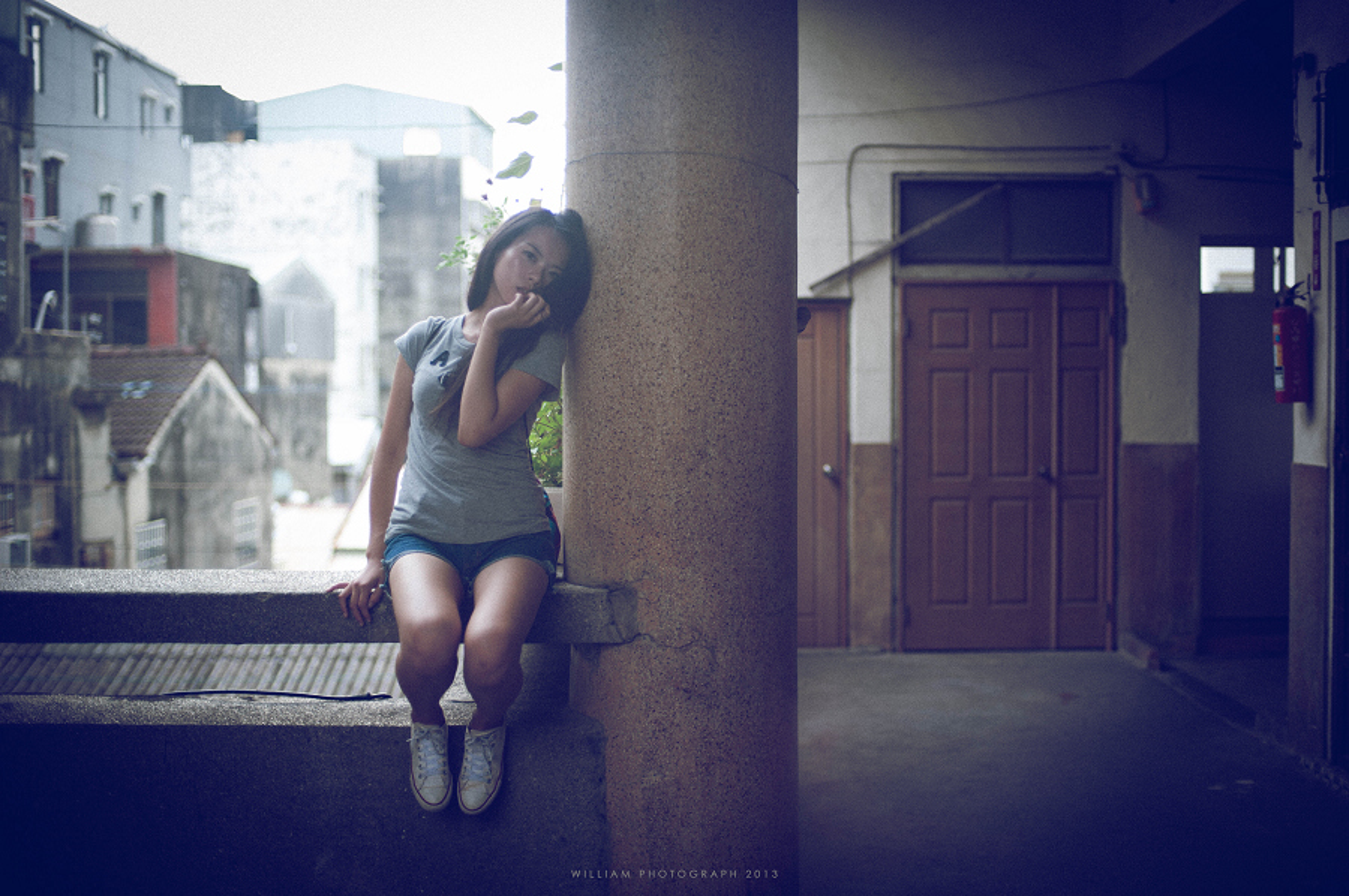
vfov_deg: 26.9
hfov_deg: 39.6
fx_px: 1872
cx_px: 674
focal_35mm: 50
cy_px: 448
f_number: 1.8
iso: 125
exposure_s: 1/250
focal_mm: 50
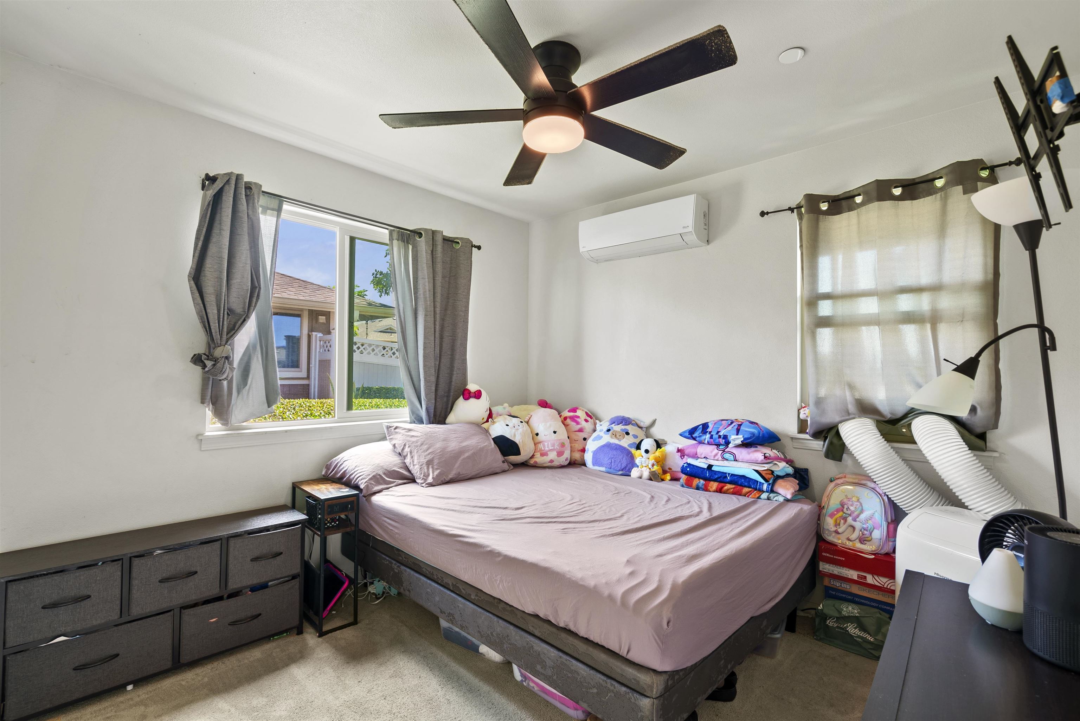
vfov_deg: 73.8
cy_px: 360
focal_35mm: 16
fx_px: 480
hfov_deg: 96.7
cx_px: 540
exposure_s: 1.6
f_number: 8
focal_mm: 16
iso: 80
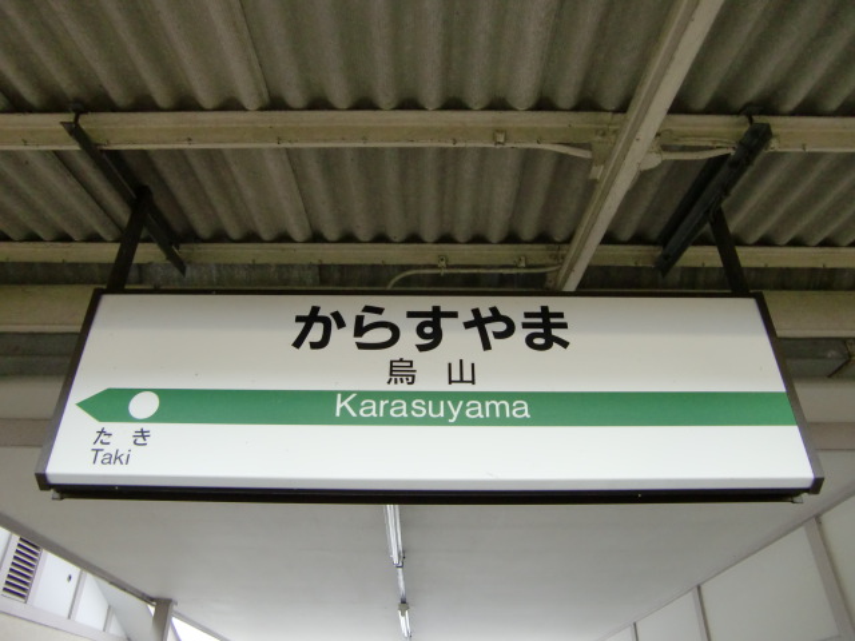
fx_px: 692
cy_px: 320
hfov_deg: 63.4
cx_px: 428
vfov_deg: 49.7
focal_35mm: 28
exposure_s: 1/60
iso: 320
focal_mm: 4.9
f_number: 2.6
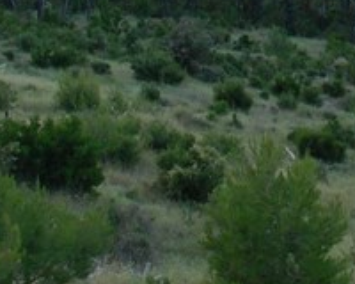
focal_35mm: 152
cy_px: -335
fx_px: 1597
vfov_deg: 9.3
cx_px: 480
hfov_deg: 12.3
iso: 400
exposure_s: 1/125
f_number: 5.6
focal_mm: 18
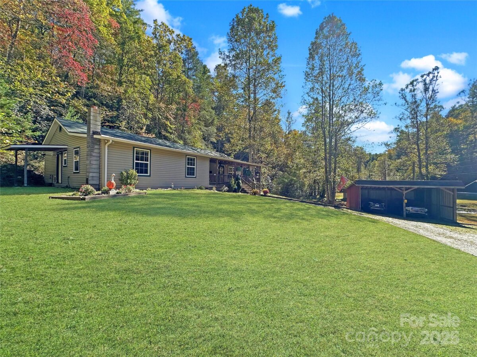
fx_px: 193
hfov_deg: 102.1
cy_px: 178
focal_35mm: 14
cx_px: 238
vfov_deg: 85.7
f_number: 2.2
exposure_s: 1/1114
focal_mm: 2.22
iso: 40
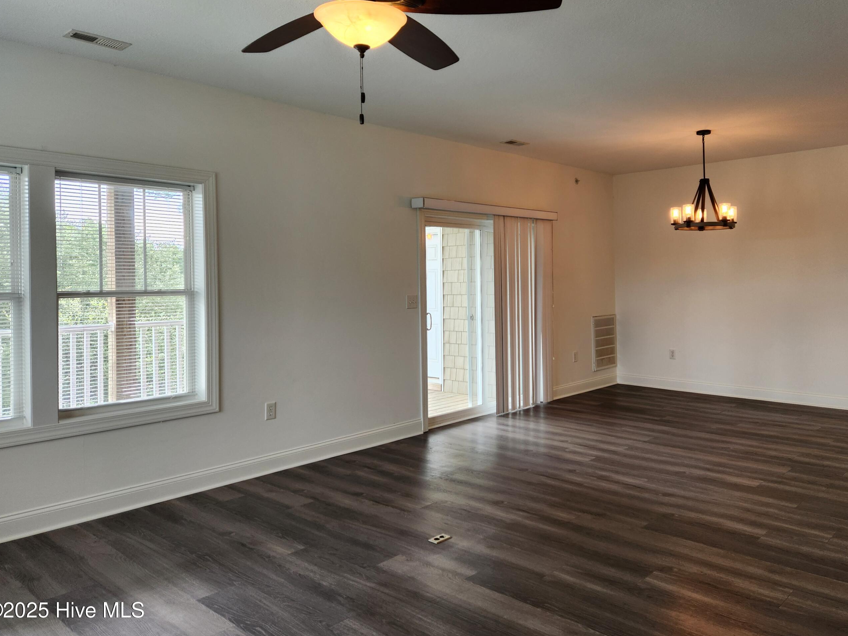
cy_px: 271
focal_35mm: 27
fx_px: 661
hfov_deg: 65.0
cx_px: 483
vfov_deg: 51.2
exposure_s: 1/120
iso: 80
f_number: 1.8
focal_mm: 5.4
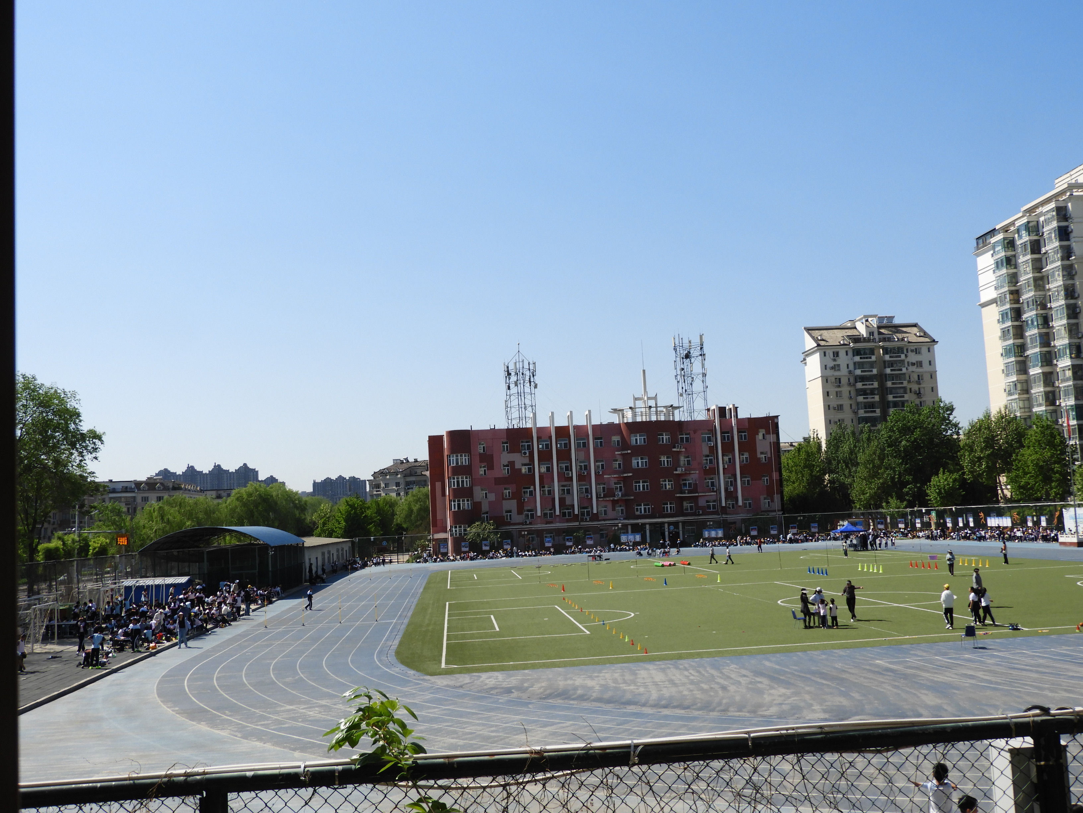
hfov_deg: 52.6
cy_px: 406
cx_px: 542
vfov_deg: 40.7
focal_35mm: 35
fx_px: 1095
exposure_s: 1/1600
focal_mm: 6.3
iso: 100
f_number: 3.8
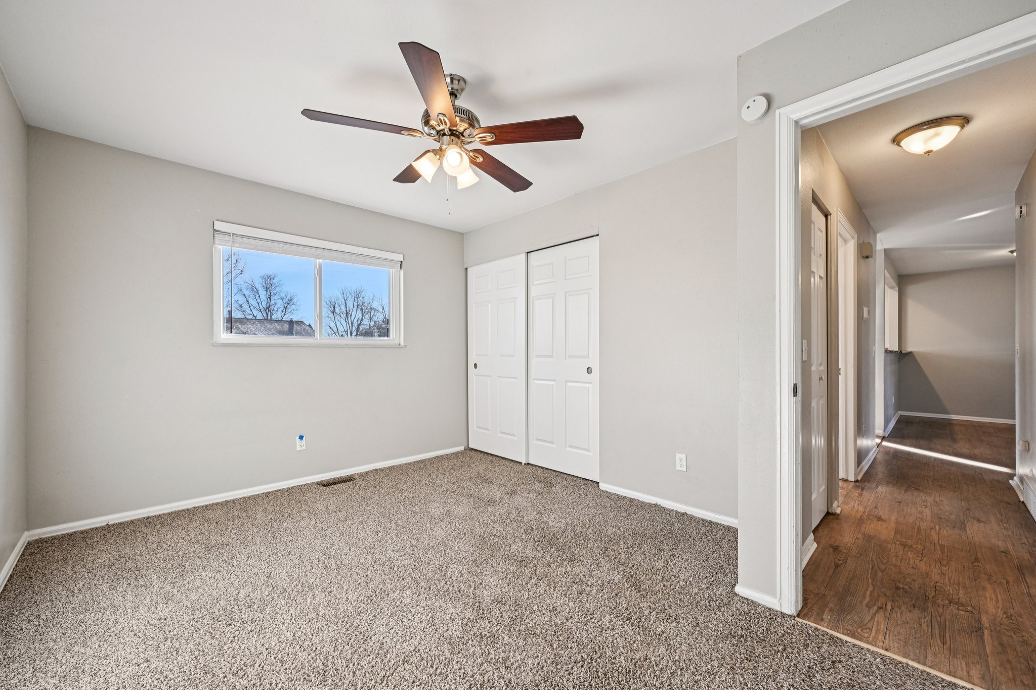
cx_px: 518
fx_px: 403
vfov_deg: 81.2
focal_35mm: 14
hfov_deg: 104.3
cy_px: 345
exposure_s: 1/15
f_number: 11
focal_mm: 14
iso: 125
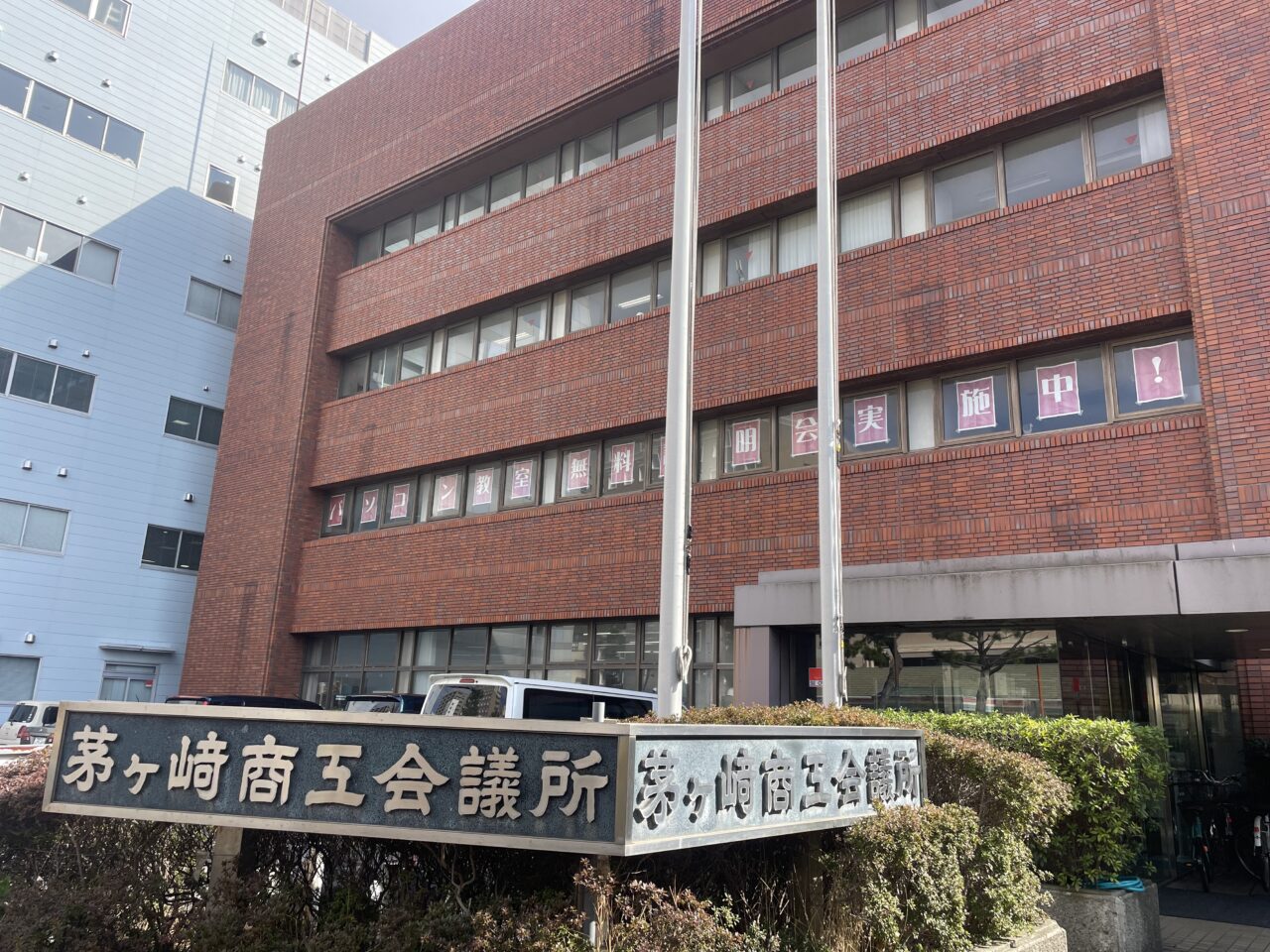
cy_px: 476
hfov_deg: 67.3
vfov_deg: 53.1
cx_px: 635
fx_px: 954
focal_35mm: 26
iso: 50
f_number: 1.6
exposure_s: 1/1553
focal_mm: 4.2
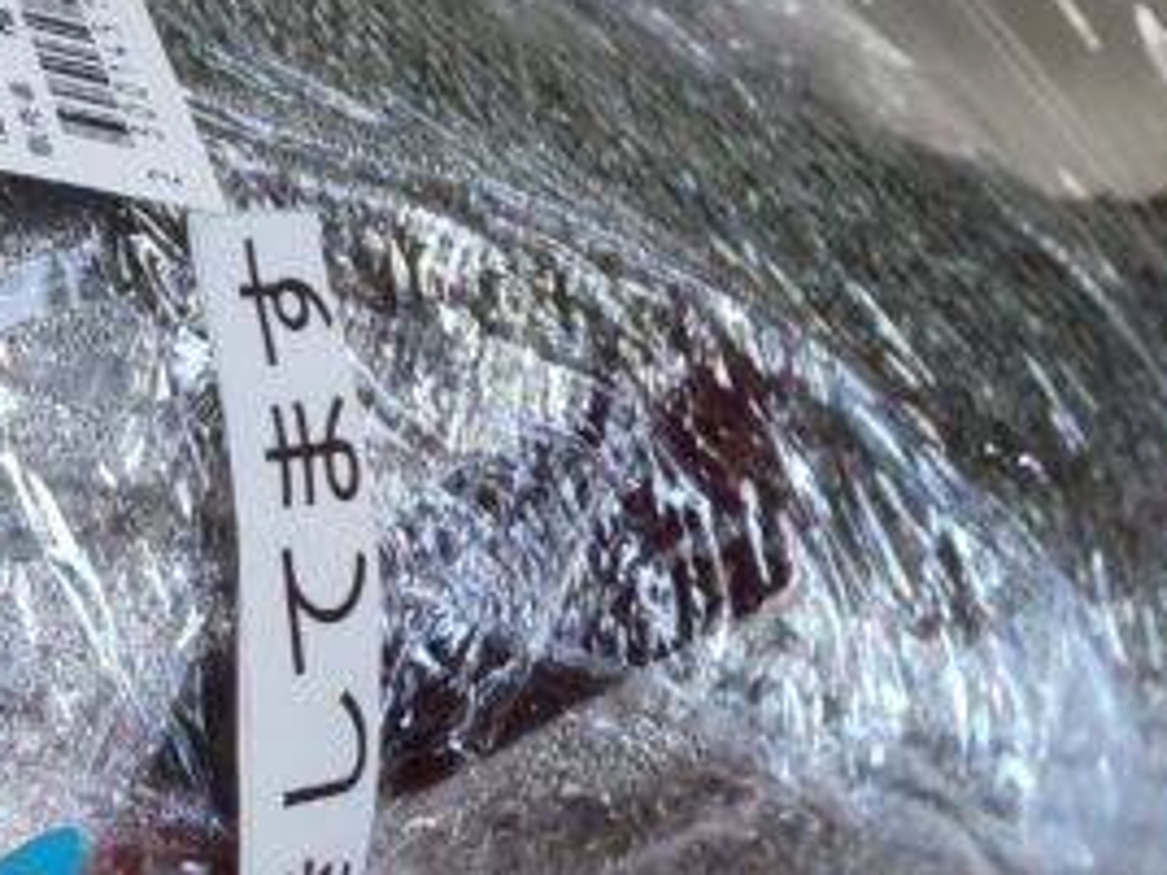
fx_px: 2899
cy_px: 9
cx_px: -231
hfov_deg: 21.2
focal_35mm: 86
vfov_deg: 16.8
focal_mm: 3.43
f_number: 2
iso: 97
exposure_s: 1/60
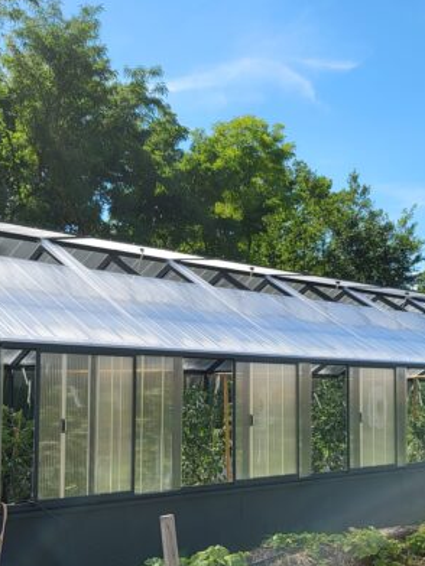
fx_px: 802
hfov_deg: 29.7
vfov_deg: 38.7
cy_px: 352
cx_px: 227
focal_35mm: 49
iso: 40
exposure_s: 1/1899
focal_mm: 5
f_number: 1.8
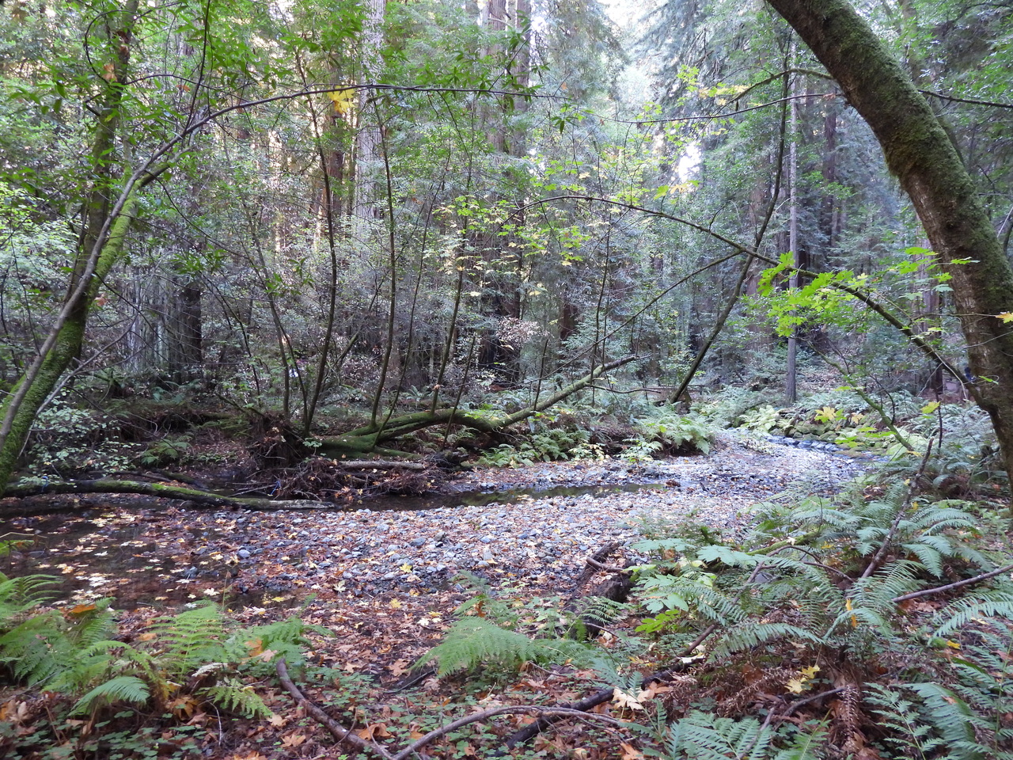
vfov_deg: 56.8
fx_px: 702
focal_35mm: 24
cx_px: 506
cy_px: 380
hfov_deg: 71.6
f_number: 2.8
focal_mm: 4.3
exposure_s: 1/8
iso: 450
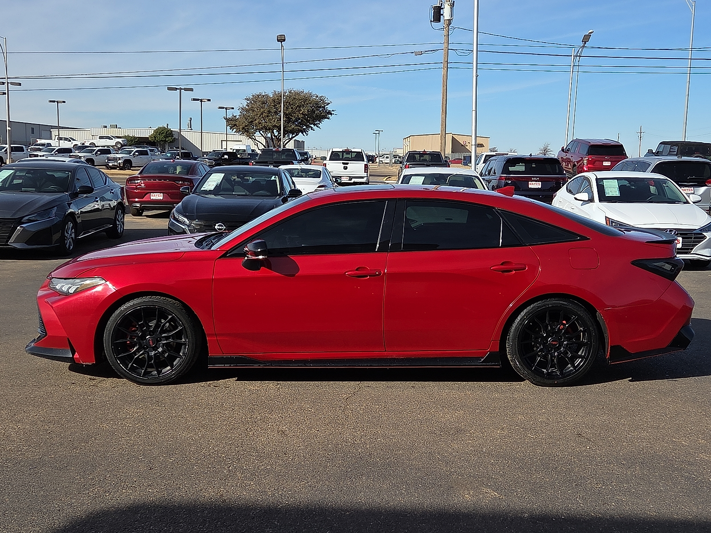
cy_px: 266
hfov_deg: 46.8
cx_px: 356
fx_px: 822
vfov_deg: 36.0
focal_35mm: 40
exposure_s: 1/10000
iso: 76
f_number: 1.8
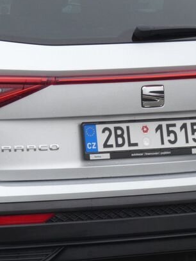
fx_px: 1364
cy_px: 117
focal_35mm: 181
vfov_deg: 10.9
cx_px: 20
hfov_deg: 8.2
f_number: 5.6
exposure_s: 1/80
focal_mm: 12.9
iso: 100
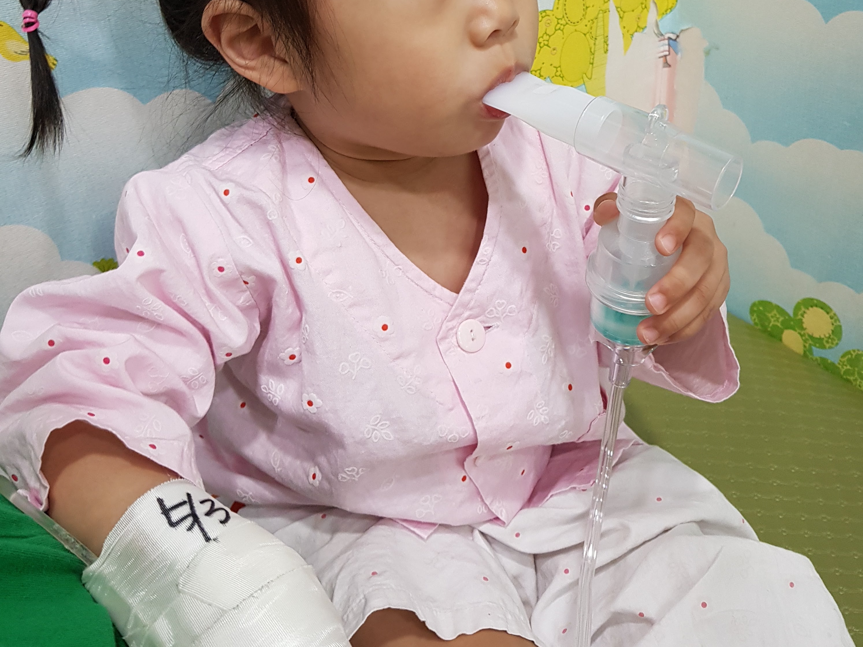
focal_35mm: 26
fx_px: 648
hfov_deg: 67.3
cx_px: 432
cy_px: 324
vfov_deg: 53.1
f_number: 1.7
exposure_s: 1/40
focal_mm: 4.2
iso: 160
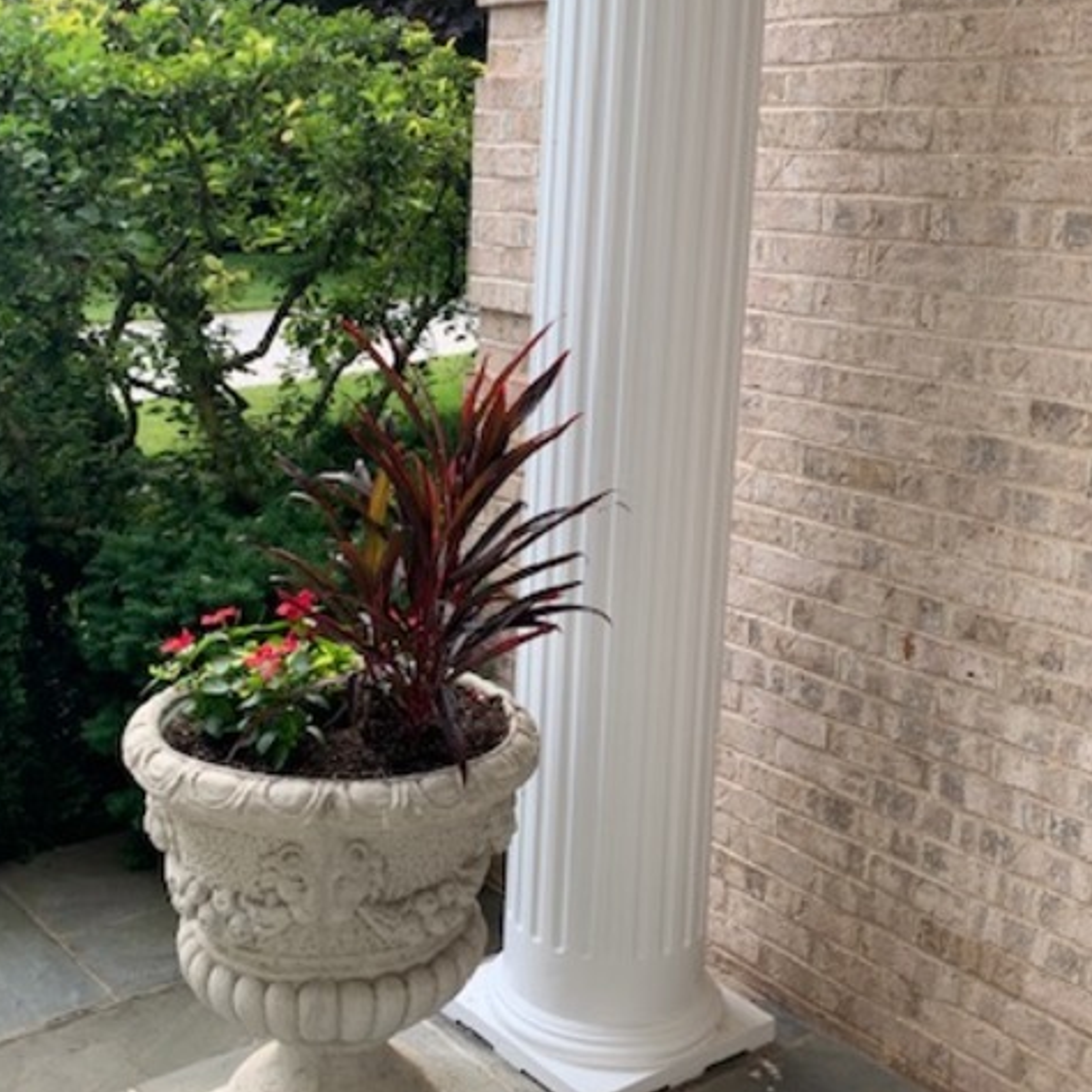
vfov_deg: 52.5
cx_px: 468
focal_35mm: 31
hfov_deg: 52.3
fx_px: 1106
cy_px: 541
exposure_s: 1/223
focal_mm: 4.25
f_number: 1.8
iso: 25
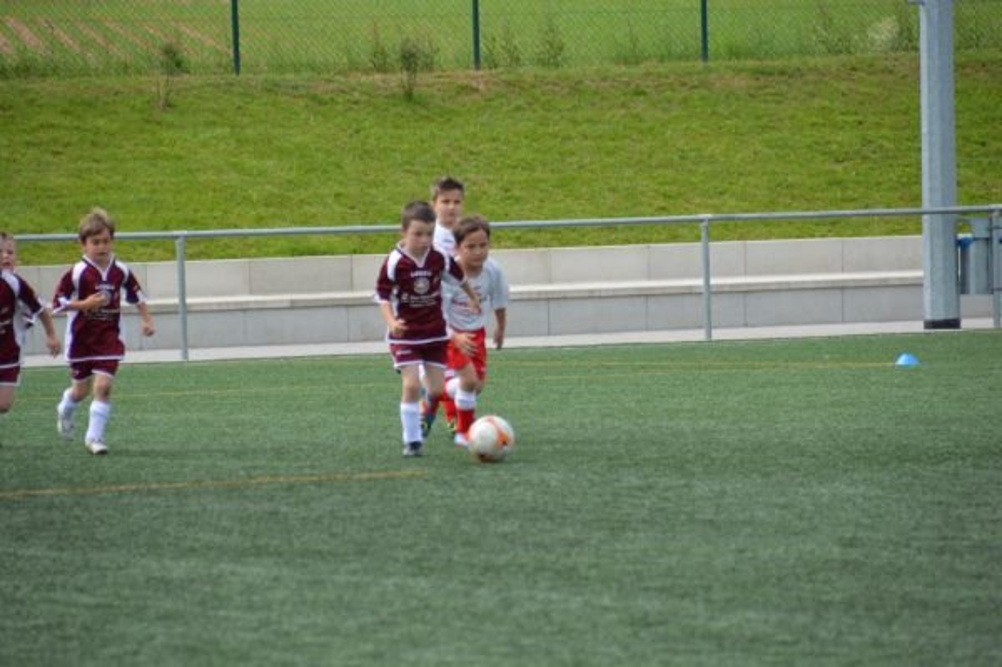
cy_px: 334
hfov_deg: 6.9
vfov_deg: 4.6
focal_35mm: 300
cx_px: 501
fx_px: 8343
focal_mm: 200
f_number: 5.6
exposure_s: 1/1250
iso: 400
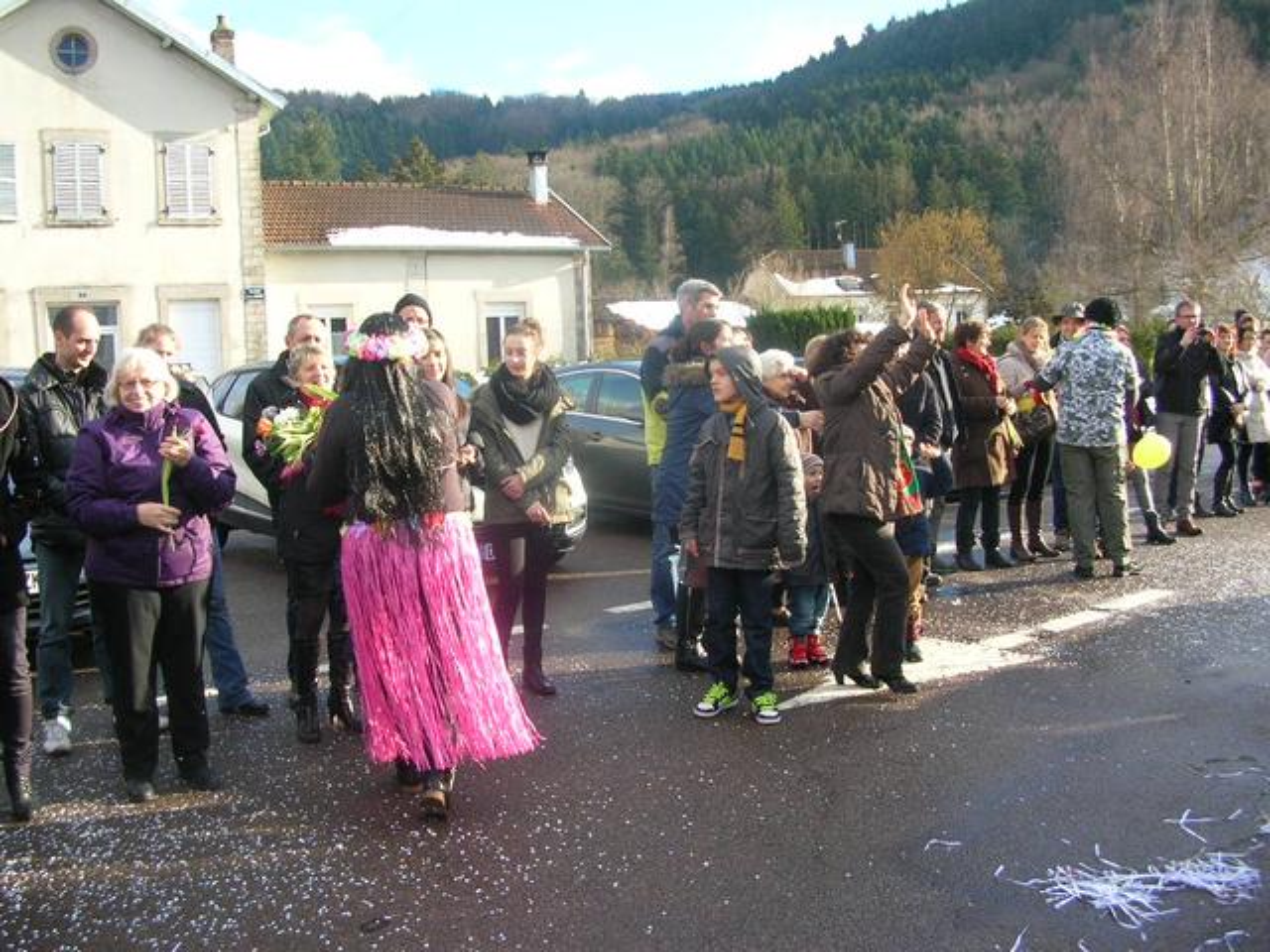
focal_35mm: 35
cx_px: 635
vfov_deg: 40.7
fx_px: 1284
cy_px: 476
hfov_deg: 52.6
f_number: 2.8
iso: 50
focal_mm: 5.8
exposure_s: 1/243
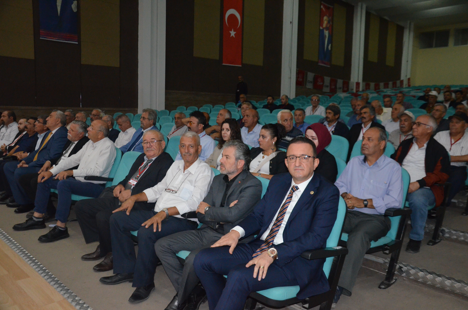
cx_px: 234
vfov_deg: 41.5
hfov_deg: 59.6
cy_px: 155
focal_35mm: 32
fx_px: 409
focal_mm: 21
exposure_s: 1/60
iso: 3200
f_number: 3.8
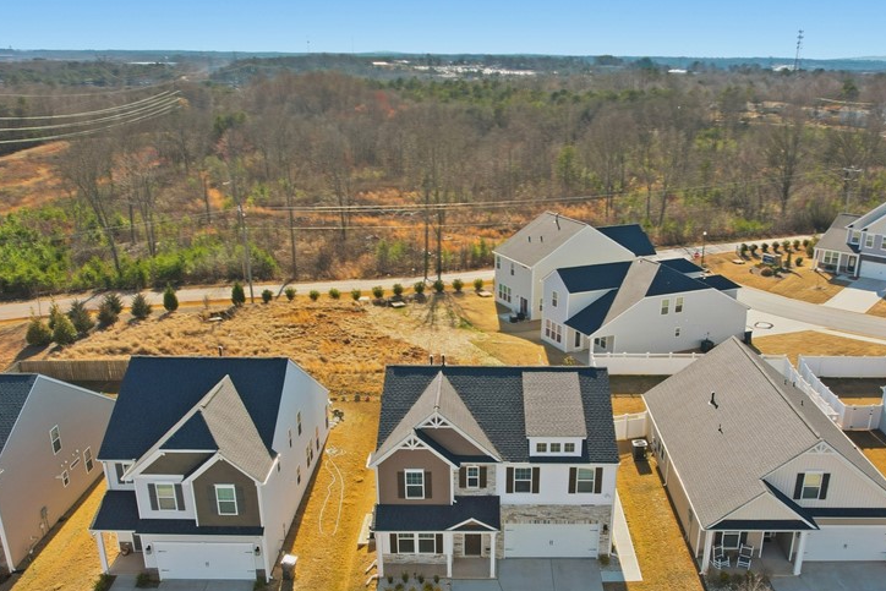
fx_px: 812
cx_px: 491
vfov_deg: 39.5
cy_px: 395
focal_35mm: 33
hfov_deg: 57.1
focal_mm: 8.4
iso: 160
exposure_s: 1/500
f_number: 2.8
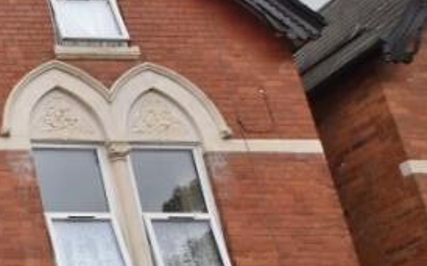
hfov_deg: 21.0
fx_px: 732
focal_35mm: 63
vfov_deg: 19.4
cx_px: -357
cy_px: 321
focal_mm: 11
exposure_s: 1/160
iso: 200
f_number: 6.3
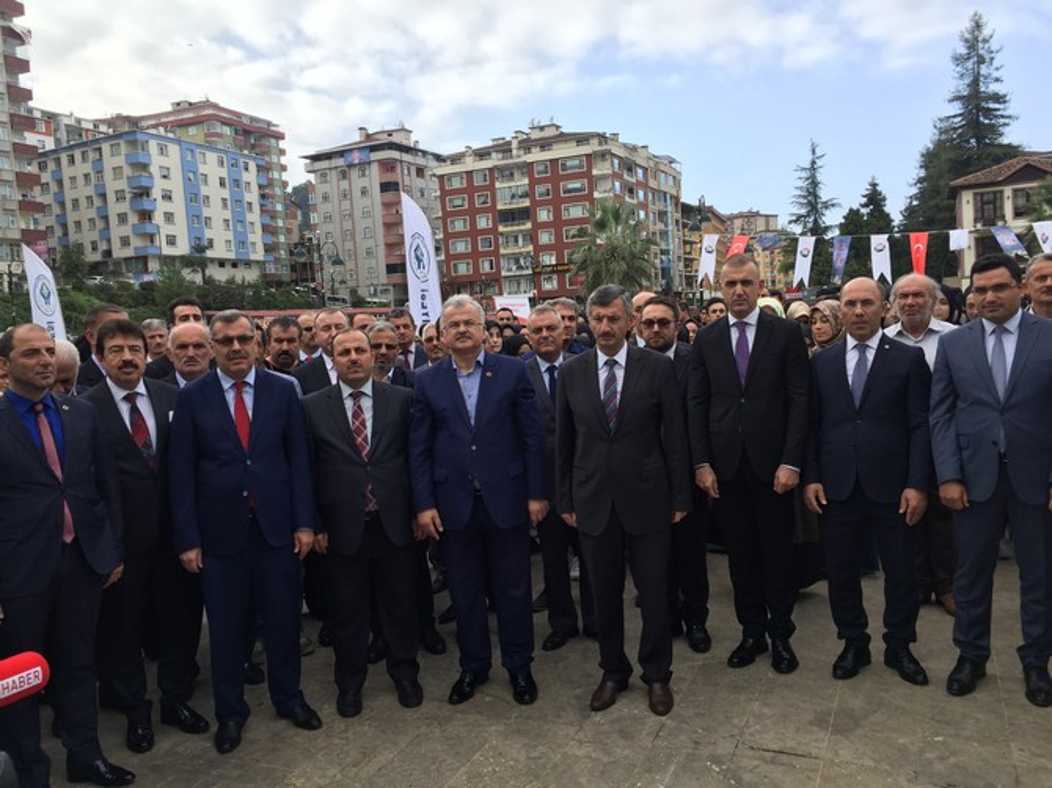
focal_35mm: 29
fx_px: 881
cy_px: 394
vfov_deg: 48.2
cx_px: 526
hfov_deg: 61.7
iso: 32
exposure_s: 1/659
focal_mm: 4.15
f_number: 2.2
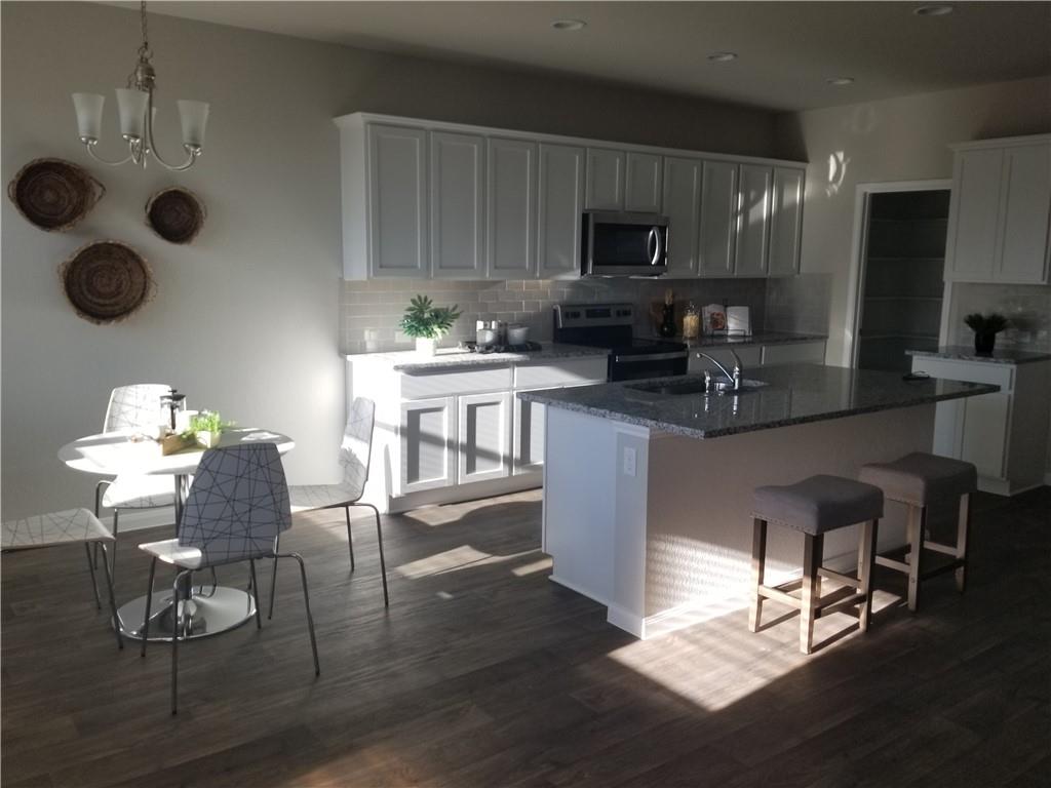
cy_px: 394
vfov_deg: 53.1
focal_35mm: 26
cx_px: 526
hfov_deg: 67.3
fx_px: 789
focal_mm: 4.25
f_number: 1.7
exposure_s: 1/225
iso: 50
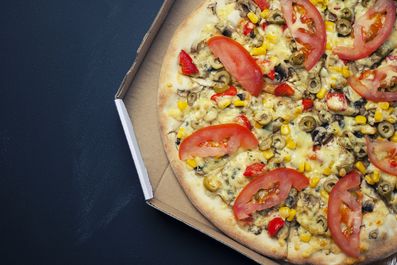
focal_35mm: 75
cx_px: 198
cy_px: 132
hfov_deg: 27.0
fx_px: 828
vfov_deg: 18.2
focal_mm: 50
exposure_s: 1/125
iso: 100
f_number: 1.4
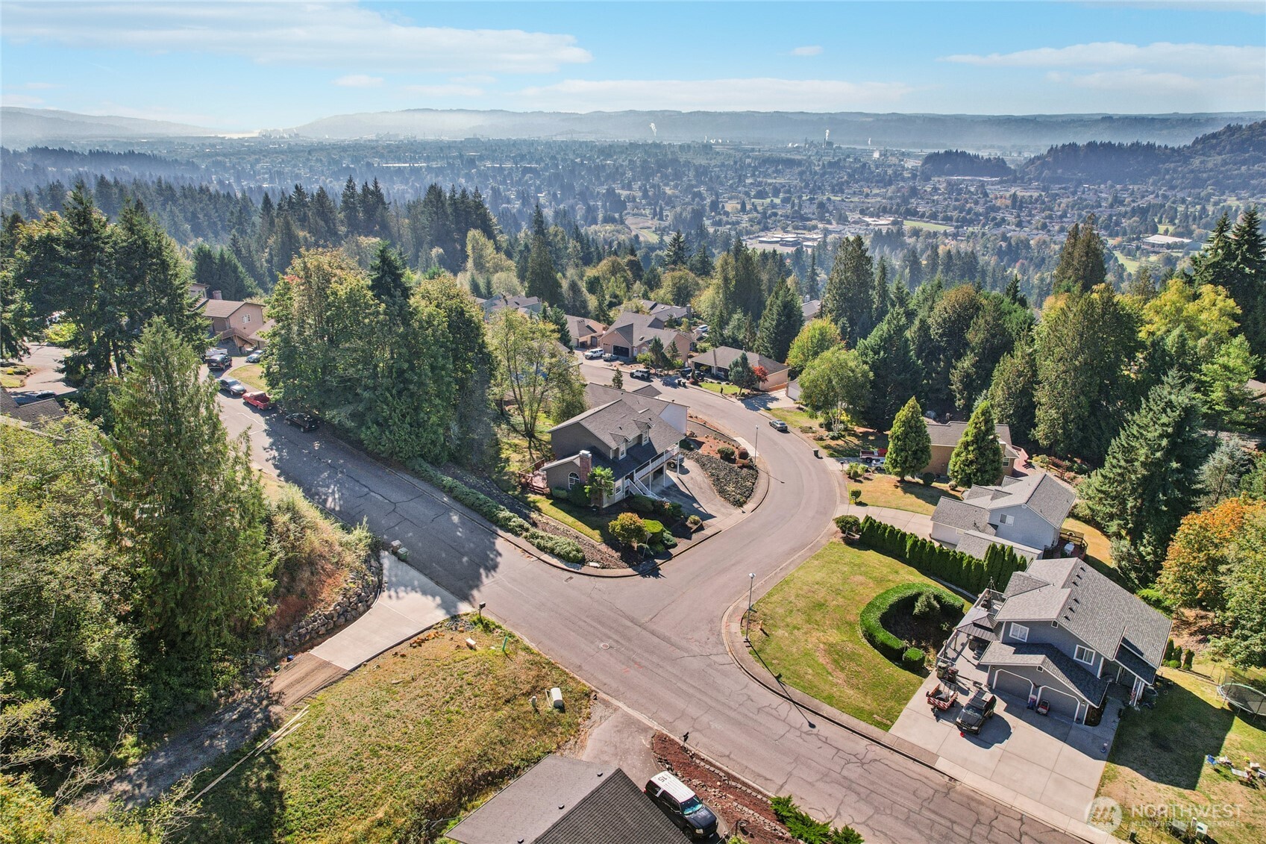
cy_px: 422
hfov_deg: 78.6
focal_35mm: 22
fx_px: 774
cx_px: 633
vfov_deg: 57.2
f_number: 2.8
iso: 100
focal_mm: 8.4
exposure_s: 1/2000
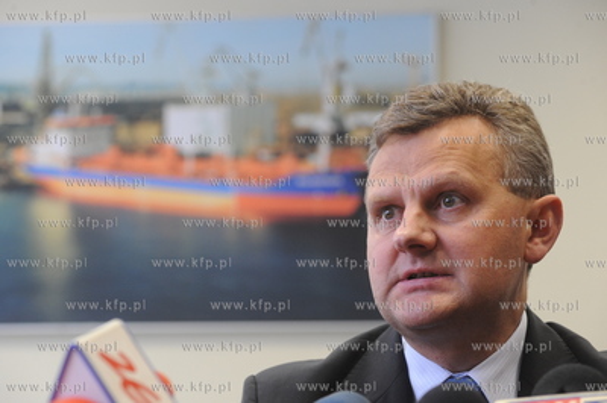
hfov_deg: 20.4
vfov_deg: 13.7
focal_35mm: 100
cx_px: 304
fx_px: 1685
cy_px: 202
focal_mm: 100
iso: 1600
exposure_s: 1/100
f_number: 5.6
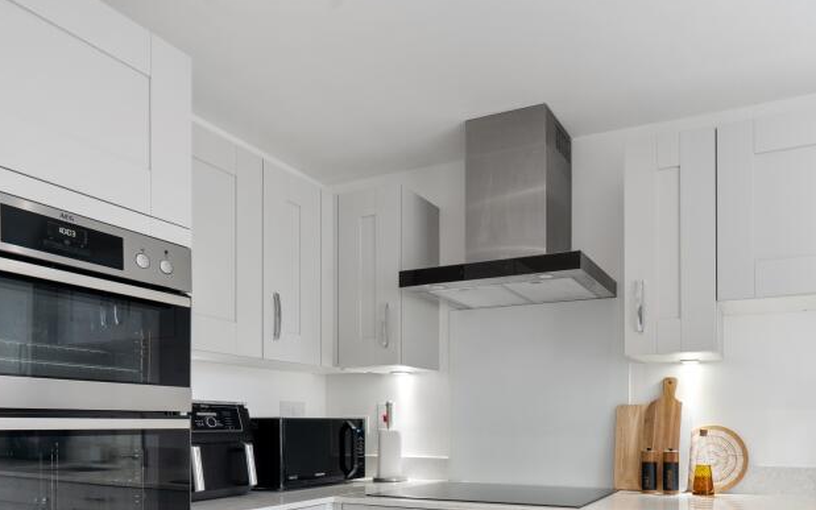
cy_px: 434
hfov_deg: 66.8
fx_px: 600
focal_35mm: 27
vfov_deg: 43.1
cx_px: 533
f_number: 8
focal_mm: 16
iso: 320
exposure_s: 1/1.67
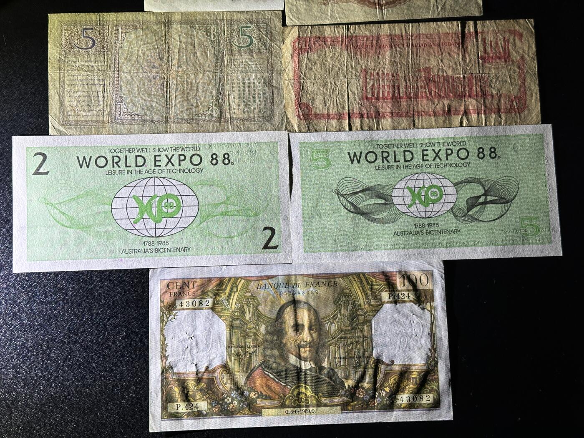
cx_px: 292
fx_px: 810
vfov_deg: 30.3
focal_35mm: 48
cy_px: 219
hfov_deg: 39.7
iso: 100
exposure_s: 1/100
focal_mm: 6.86
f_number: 1.78
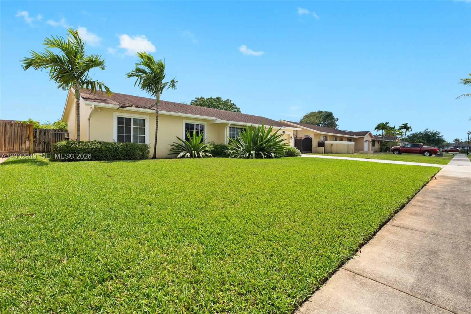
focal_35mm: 16
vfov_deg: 73.8
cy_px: 157
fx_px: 209
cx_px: 236
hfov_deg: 96.7
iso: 200
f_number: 8
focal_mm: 16
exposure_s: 1/500
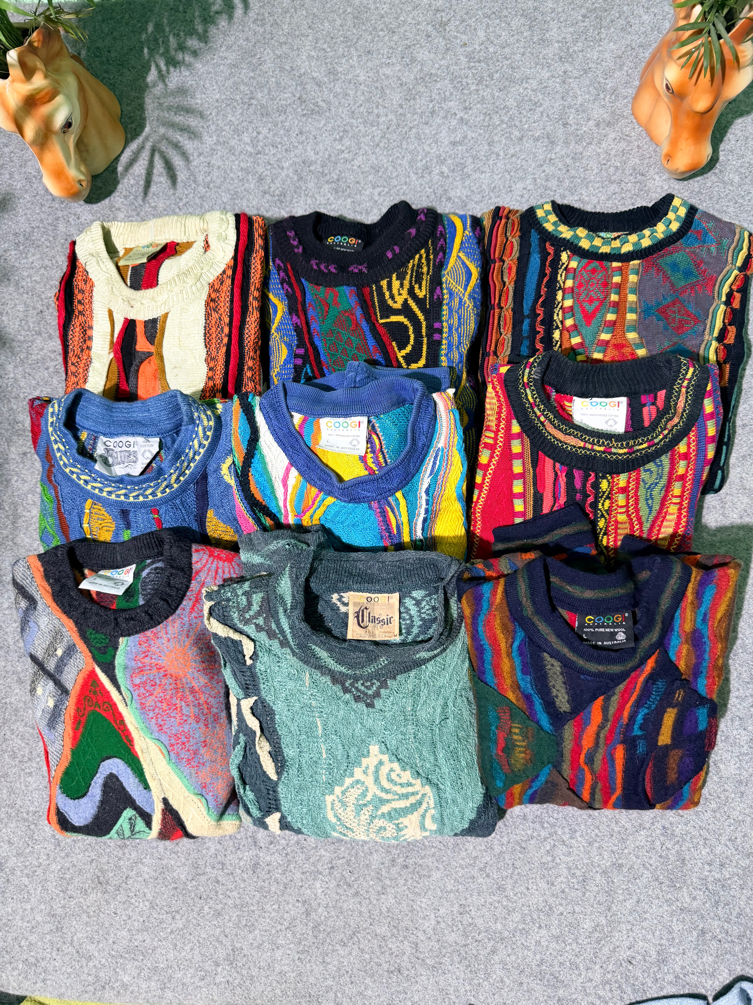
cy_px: 502
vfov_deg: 71.6
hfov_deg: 56.8
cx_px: 376
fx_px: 696
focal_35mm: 24
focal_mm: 6.76
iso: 200
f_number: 1.78
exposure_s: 1/50
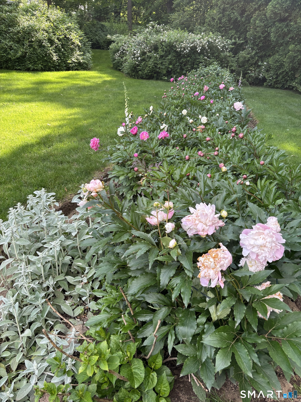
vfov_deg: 67.3
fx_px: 301
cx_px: 150
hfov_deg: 53.1
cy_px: 201
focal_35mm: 26
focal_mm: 5.96
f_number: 1.6
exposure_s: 1/199
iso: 40
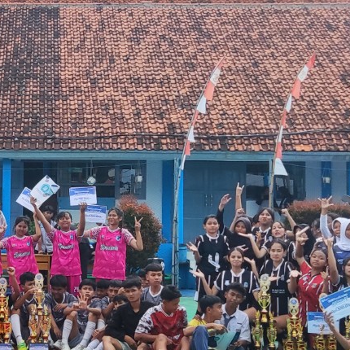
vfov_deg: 23.4
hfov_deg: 22.6
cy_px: 190
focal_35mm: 74
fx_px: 847
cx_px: 17
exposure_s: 1/1450
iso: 50
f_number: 1.79
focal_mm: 4.71
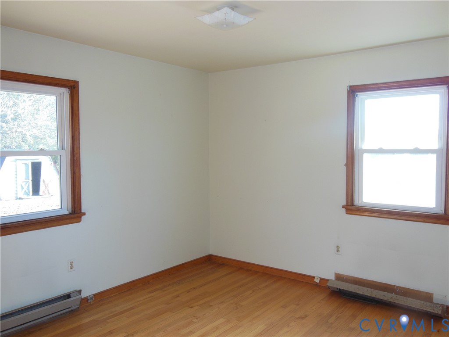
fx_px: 376
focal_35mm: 29
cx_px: 224
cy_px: 168
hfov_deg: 61.7
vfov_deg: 48.2
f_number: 3.7
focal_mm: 5.2
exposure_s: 1/30
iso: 125
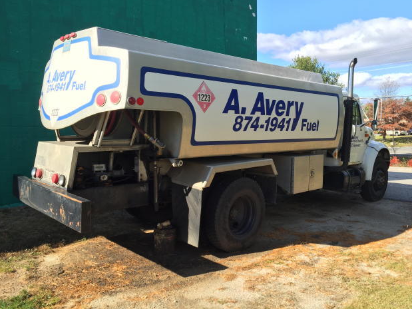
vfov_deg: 46.8
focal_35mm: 30
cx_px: 209
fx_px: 357
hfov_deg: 60.0
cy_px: 150
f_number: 2.2
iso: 32
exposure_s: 1/807
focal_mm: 4.15
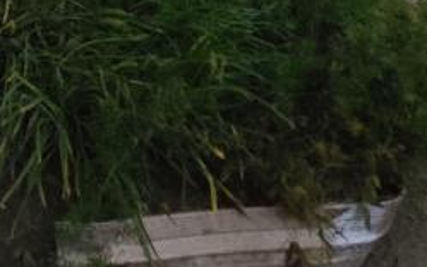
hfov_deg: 22.7
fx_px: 967
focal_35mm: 83
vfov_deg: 12.6
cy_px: -357
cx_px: -99
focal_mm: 2.2
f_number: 2.2
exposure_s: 1/30
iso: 1250
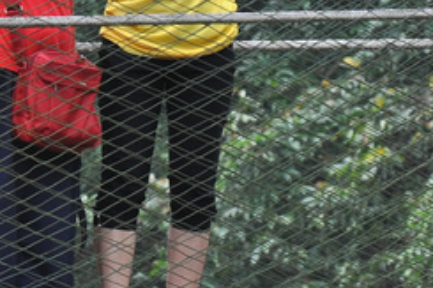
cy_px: -87
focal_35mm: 784
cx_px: -11
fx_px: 9424
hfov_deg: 2.6
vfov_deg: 1.8
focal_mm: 125
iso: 200
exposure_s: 1/125
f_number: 6.3
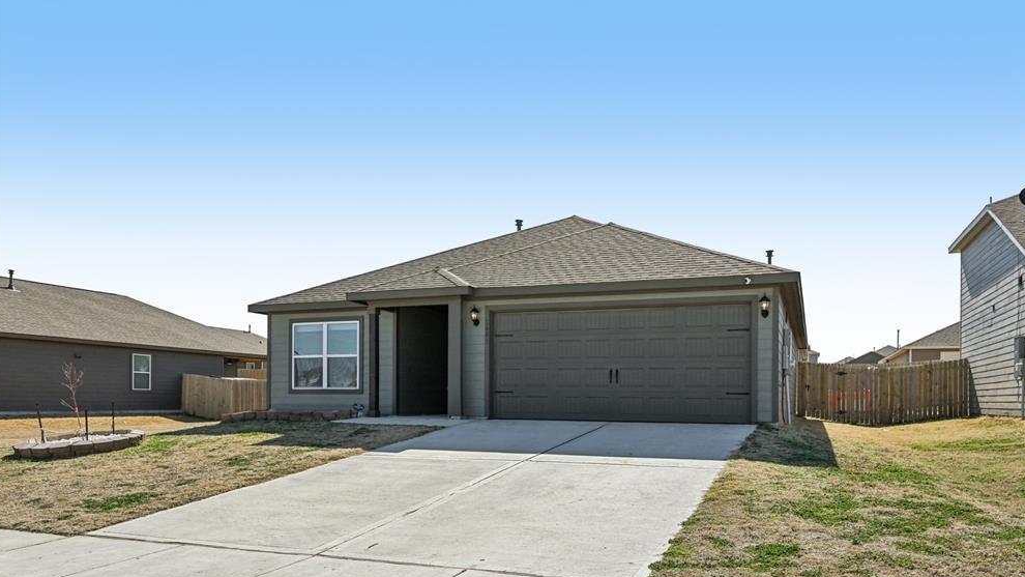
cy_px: 327
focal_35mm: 26
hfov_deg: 71.9
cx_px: 523
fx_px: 707
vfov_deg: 44.3
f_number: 8
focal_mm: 24
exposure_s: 1/1600
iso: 400
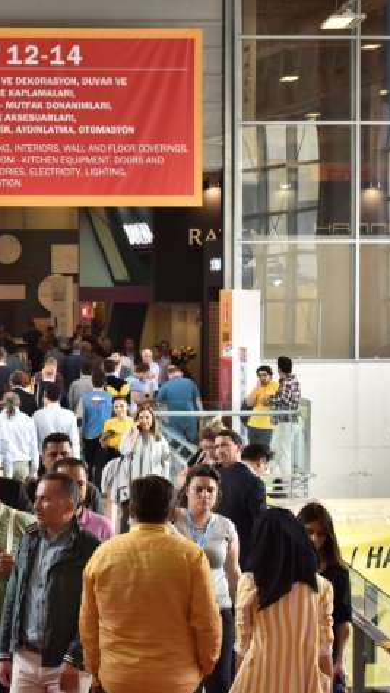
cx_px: -107
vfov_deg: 16.9
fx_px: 2336
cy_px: 346
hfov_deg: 9.4
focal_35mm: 127
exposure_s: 1/160
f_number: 10
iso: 1000
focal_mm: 80
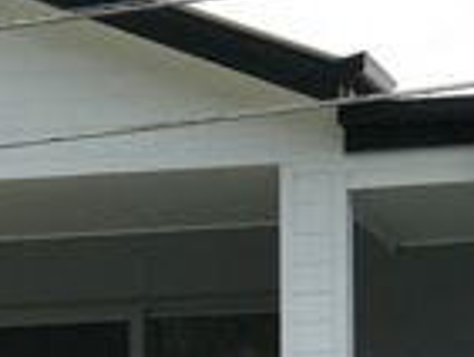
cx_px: -292
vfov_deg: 4.0
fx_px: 4989
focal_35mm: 364
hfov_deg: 5.4
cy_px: 721
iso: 20
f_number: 2.8
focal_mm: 6.6
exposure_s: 1/791
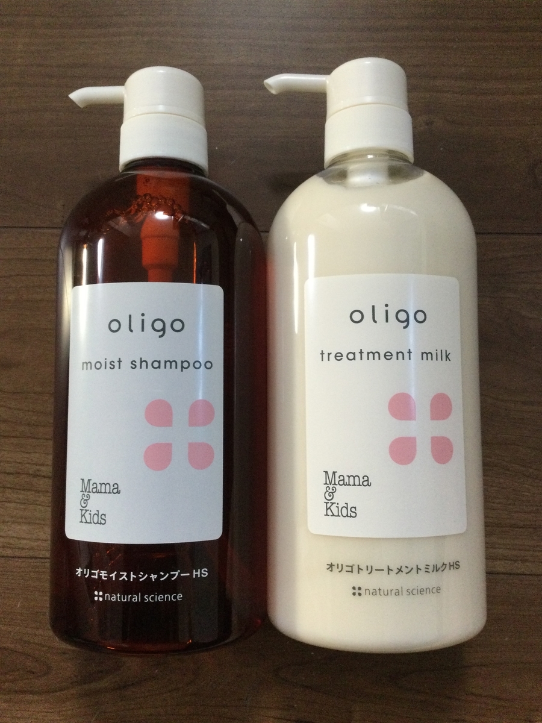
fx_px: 647
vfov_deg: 58.4
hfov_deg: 45.4
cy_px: 362
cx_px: 271
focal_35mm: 31
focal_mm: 3.3
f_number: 2.4
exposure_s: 1/24
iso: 200
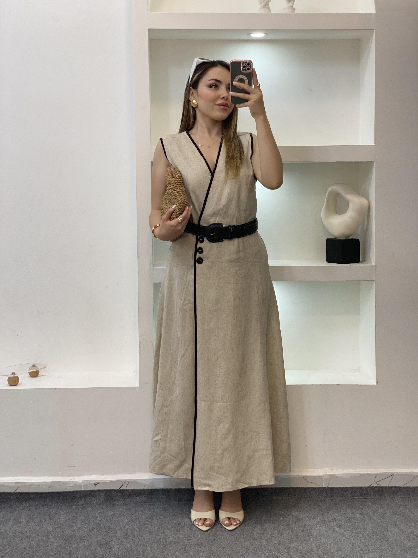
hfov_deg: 28.0
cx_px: 209
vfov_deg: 36.8
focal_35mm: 52
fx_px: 837
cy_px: 279
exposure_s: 1/100
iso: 80
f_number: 2
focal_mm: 6
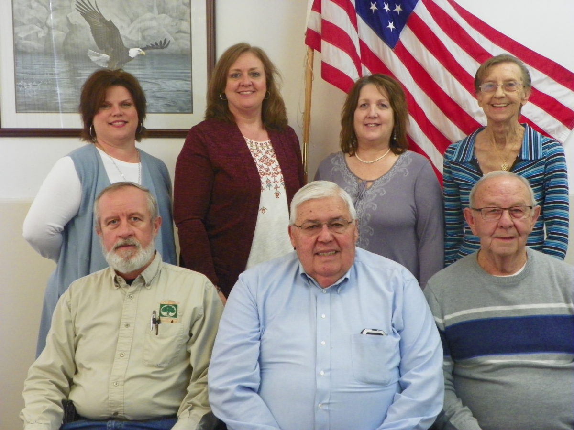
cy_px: 215
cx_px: 287
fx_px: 862
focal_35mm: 52
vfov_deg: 28.0
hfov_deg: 36.8
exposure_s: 1/40
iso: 320
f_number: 3.5
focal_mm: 9.2
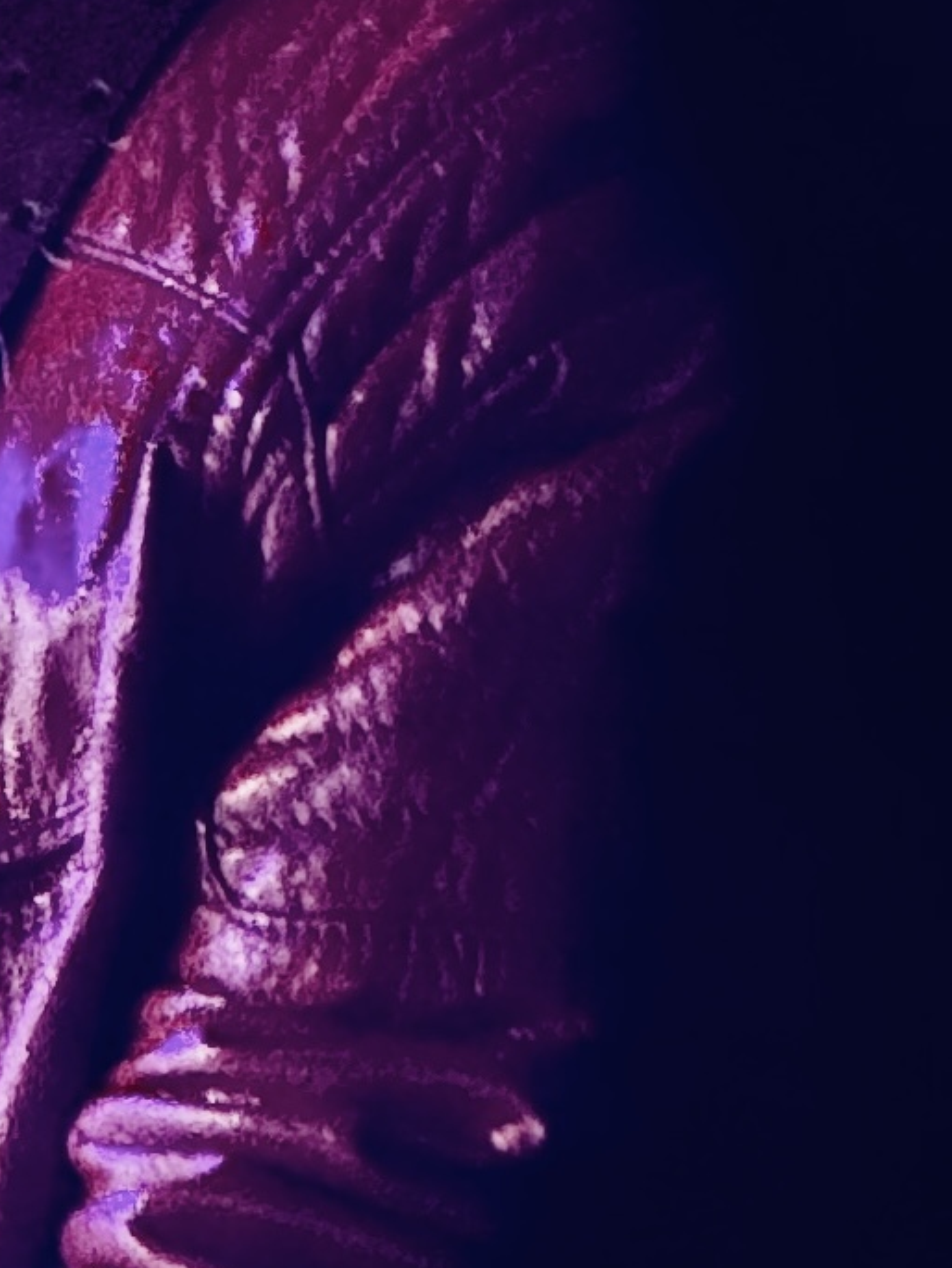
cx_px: -931
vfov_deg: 4.5
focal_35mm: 439
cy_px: 1324
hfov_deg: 3.4
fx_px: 16093
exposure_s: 1/27
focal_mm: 9
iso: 1600
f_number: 2.8
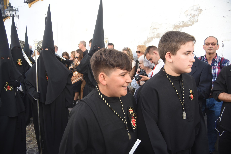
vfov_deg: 45.0
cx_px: 116
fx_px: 186
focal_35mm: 29
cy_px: 77
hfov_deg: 63.6
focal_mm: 29
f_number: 8
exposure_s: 1/250
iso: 560
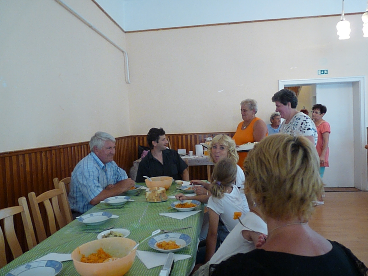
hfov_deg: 65.3
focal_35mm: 27
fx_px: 287
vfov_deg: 51.4
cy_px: 138
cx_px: 184
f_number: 2.8
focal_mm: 4.8
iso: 800
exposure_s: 1/50
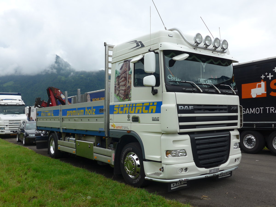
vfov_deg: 41.8
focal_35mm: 34
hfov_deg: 54.0
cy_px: 104
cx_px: 138
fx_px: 271
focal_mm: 7
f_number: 2.8
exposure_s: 1/640
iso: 80
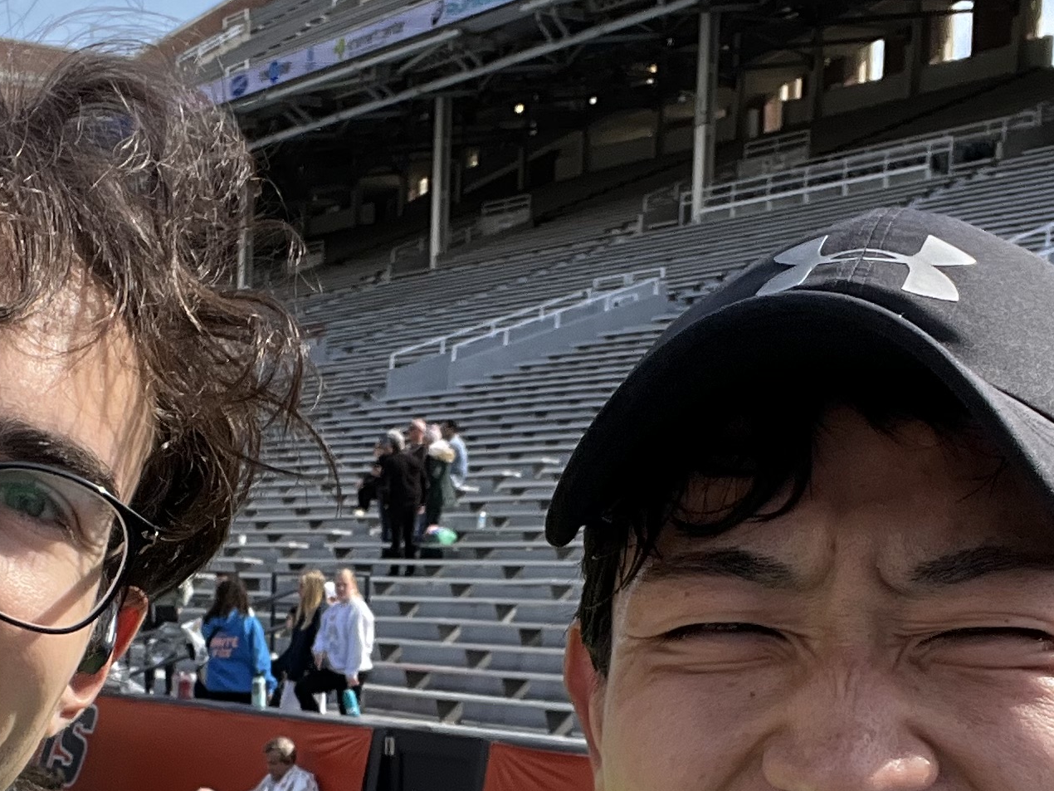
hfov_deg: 26.6
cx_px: 386
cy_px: 720
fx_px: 2223
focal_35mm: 73
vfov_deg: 19.8
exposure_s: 1/659
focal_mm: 2.71
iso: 32
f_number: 2.2
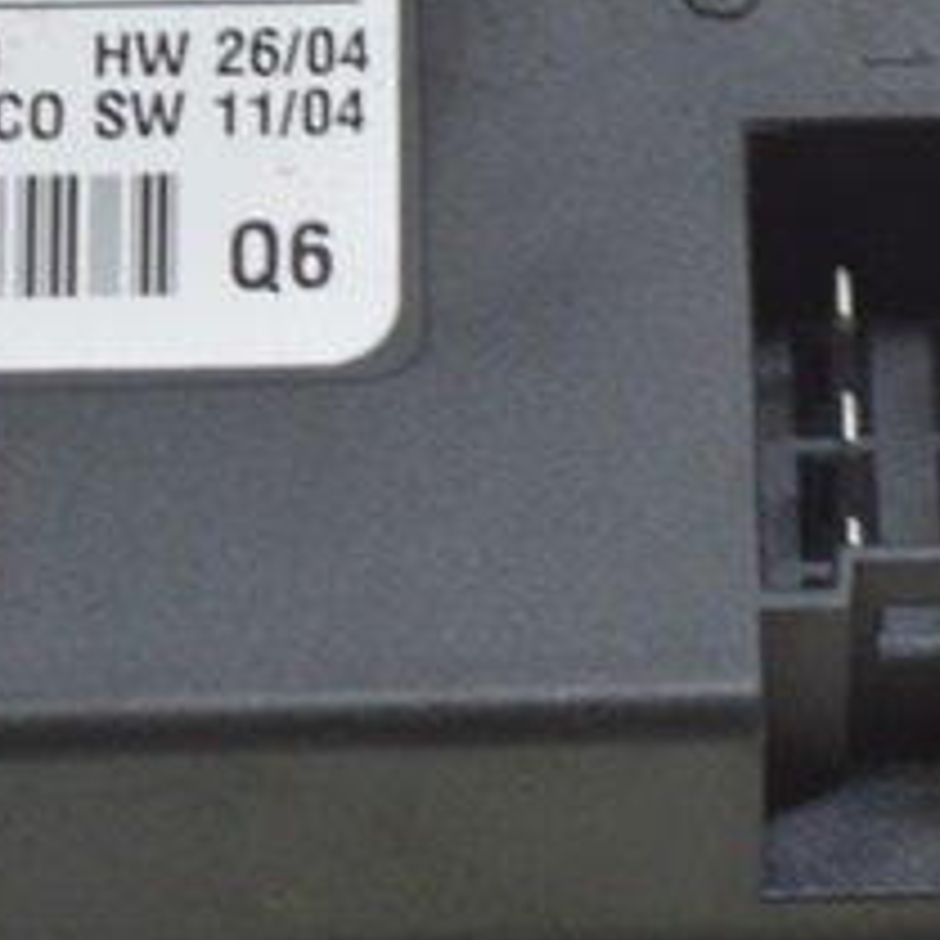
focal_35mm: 343
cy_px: -110
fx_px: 10540
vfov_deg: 5.1
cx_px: 796
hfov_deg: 5.1
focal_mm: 55
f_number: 5.6
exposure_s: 1/20
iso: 400
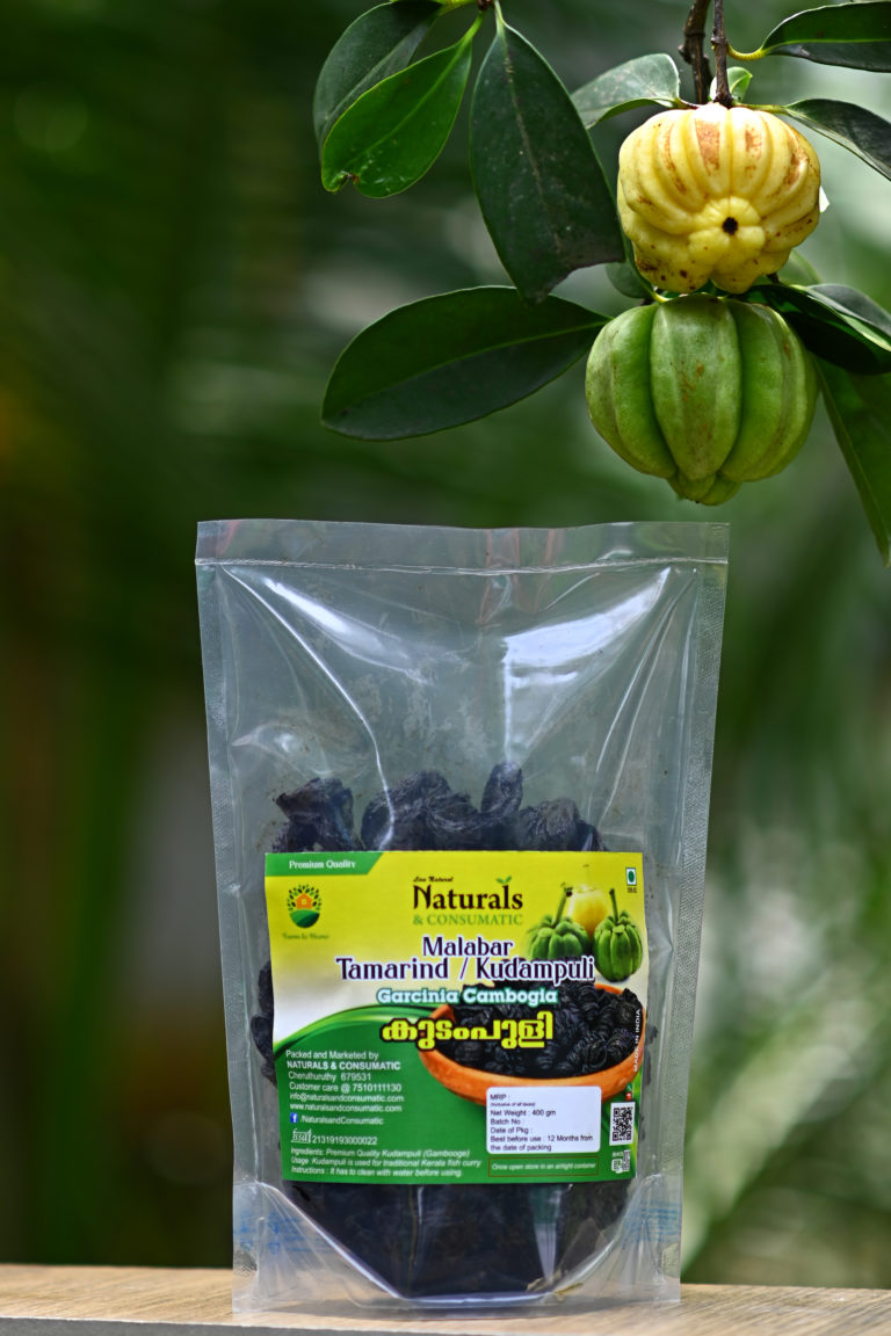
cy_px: 668
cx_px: 446
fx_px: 3155
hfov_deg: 16.1
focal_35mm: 85
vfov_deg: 23.9
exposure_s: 1/400
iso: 64
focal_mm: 85
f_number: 2.2
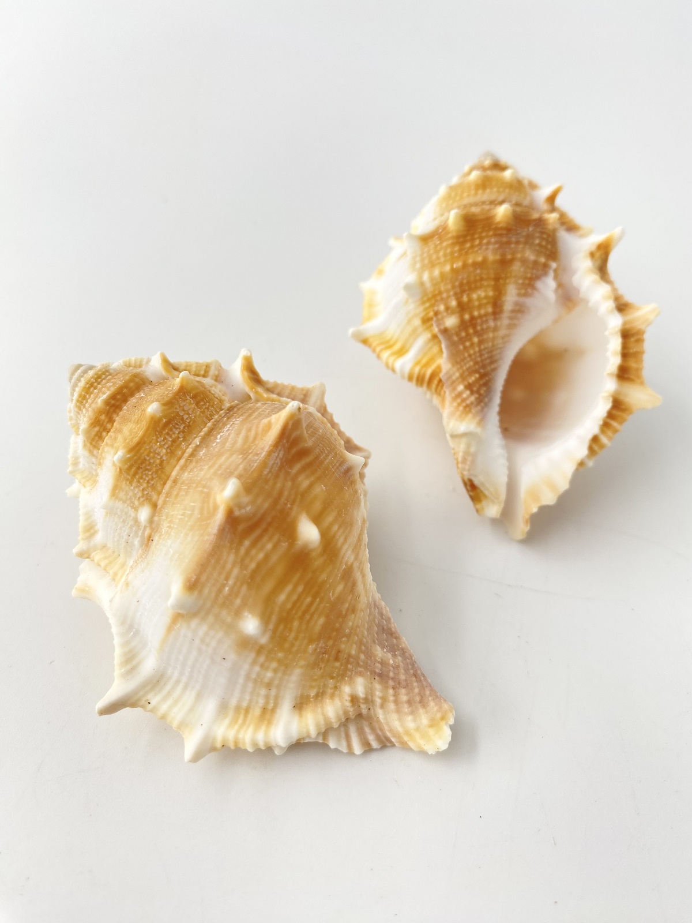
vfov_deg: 69.4
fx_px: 666
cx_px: 346
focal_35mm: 25
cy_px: 462
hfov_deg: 54.9
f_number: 1.8
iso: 32
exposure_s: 1/211
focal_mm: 4.25
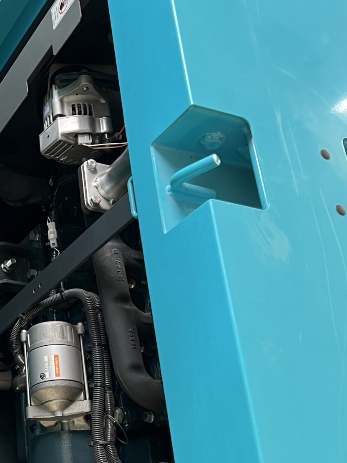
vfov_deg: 32.2
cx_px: -18
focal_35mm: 60
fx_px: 802
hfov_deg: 23.2
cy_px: 254
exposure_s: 1/60
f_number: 1.5
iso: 250
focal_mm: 5.7
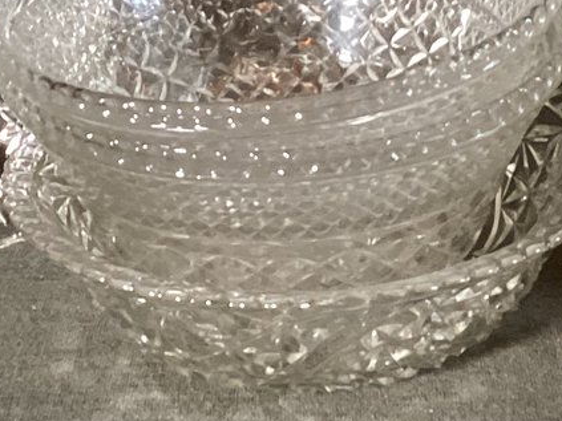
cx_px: 331
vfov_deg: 13.1
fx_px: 1802
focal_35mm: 111
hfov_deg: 17.7
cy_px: -19
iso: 320
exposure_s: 1/33
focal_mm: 3.3
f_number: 2.4
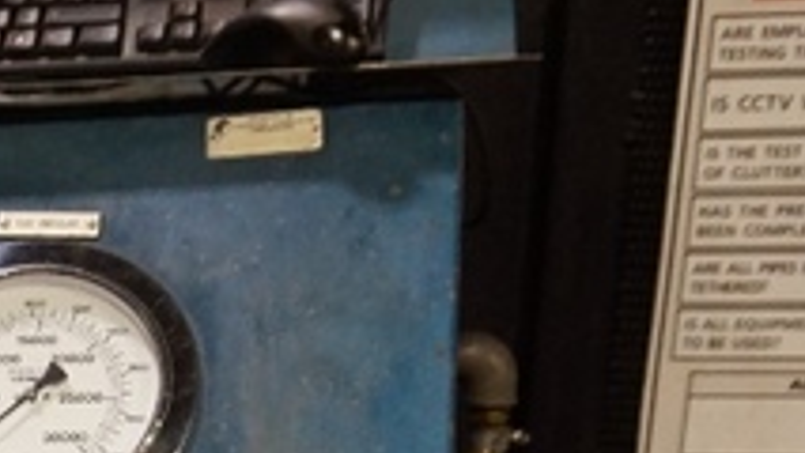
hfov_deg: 23.4
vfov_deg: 12.9
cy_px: 823
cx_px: -94
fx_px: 1815
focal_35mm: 85
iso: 2000
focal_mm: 16
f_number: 3.5
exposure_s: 1/160
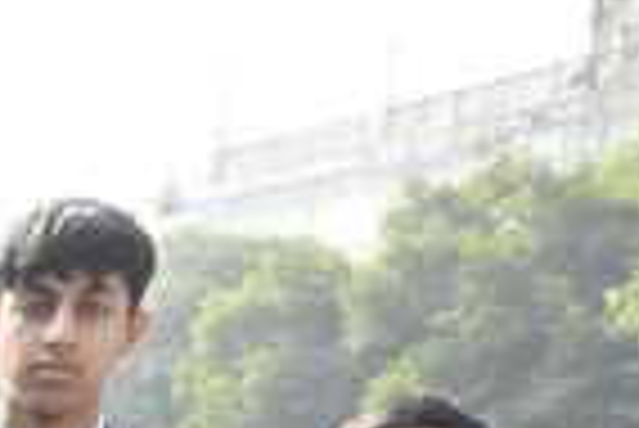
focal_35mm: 118
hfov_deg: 13.3
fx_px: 2097
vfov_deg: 10.3
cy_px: 962
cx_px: -846
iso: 200
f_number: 5.6
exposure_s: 1/125
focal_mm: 16
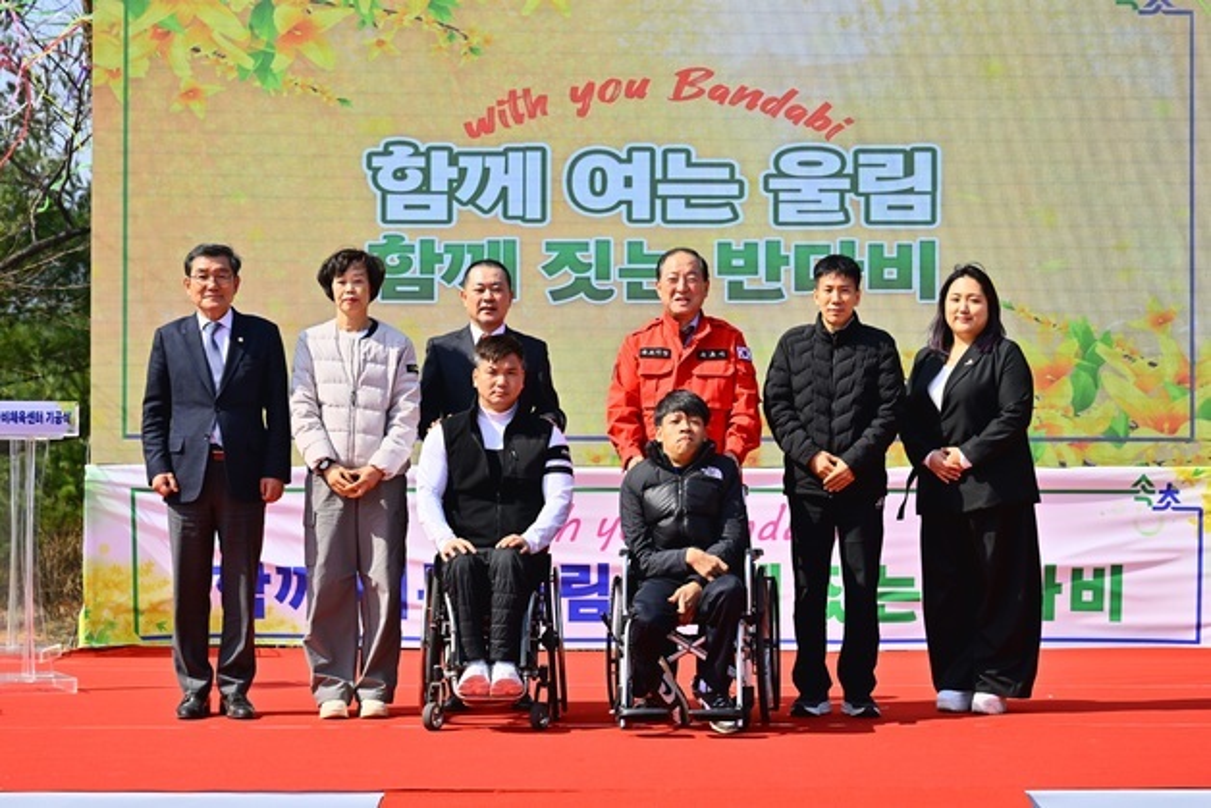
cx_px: 606
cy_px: 404
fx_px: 2355
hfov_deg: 28.8
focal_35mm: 70
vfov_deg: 19.5
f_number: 5
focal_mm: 70
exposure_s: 1/1000
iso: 100
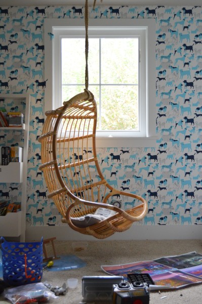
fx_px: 405
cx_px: 101
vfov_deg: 41.1
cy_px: 152
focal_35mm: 48
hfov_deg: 28.0
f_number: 4.5
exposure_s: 1/60
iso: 2000
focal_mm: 32
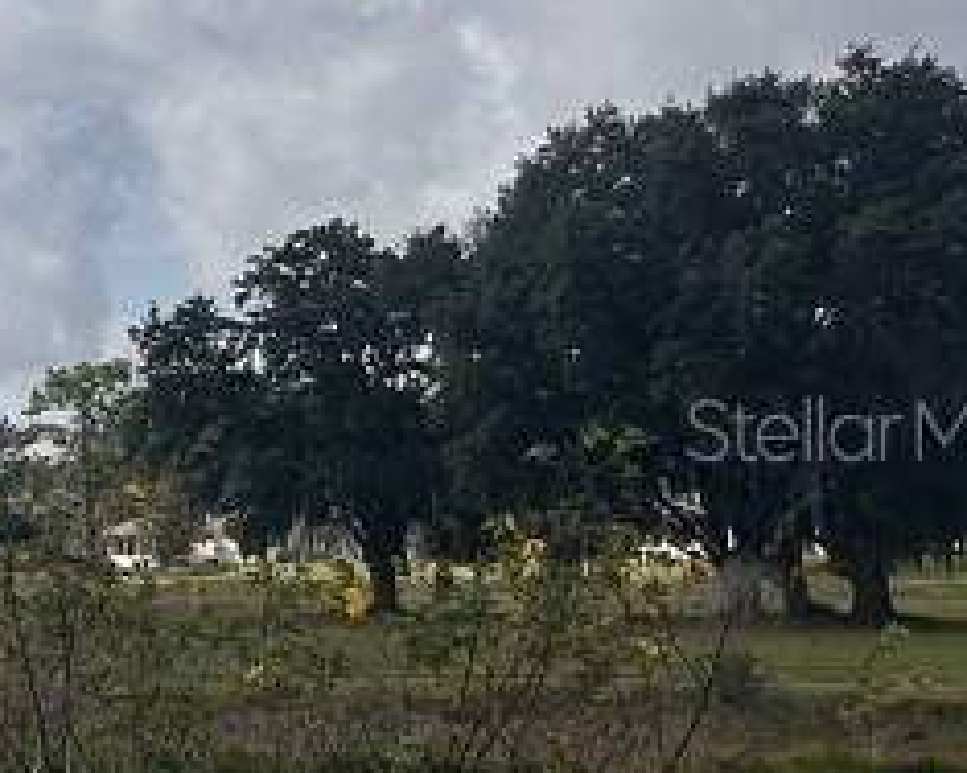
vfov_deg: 15.1
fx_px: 2919
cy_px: 428
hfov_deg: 14.9
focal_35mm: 102
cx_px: -1033
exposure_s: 1/8929
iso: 80
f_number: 1.78
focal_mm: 6.86
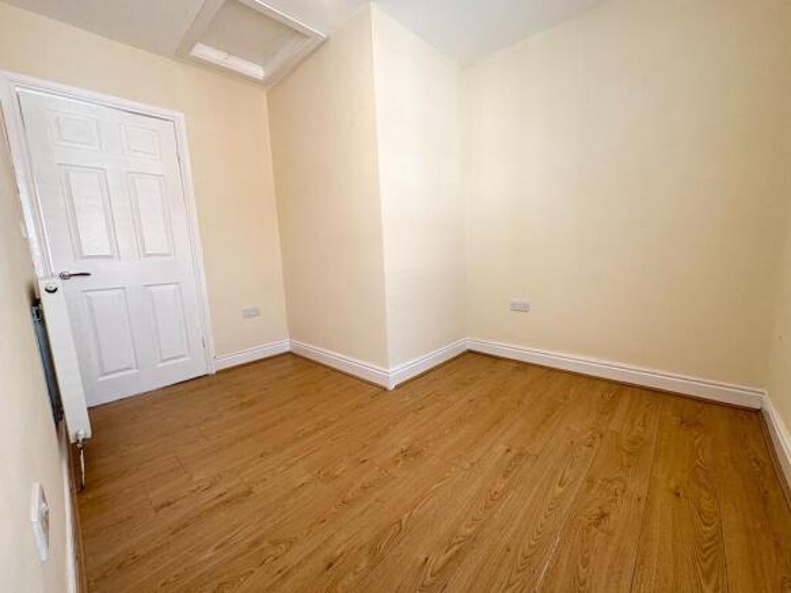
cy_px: 296
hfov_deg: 102.1
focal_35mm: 14
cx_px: 396
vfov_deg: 85.7
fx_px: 320
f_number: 2.2
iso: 100
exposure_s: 1/99
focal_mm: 2.22
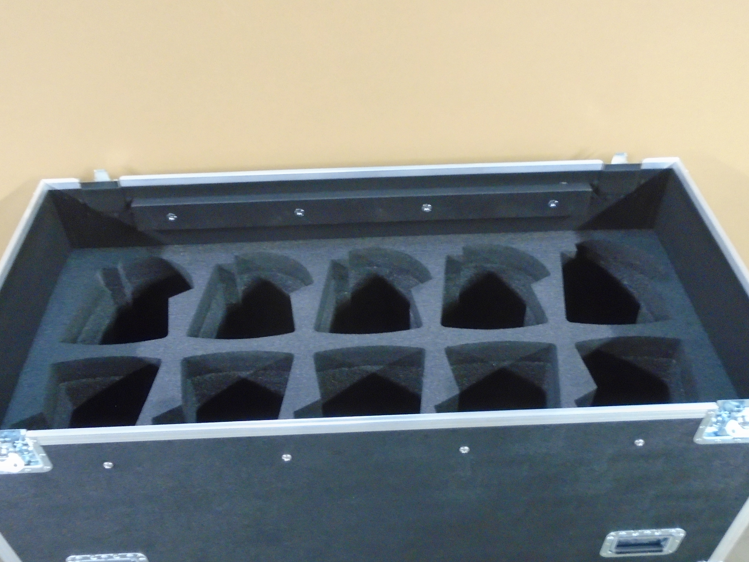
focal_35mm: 33
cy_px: 325
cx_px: 377
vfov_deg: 42.8
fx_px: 714
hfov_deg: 55.3
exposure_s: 1/4
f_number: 3.2
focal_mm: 4.6
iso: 500
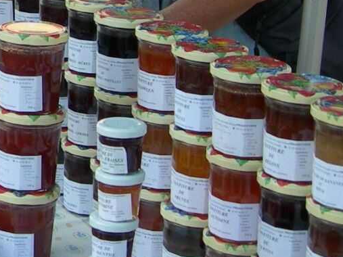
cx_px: 59
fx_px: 743
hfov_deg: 25.5
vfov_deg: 19.6
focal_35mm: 75
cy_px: 120
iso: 50
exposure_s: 1/103
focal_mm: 7.8
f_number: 2.8
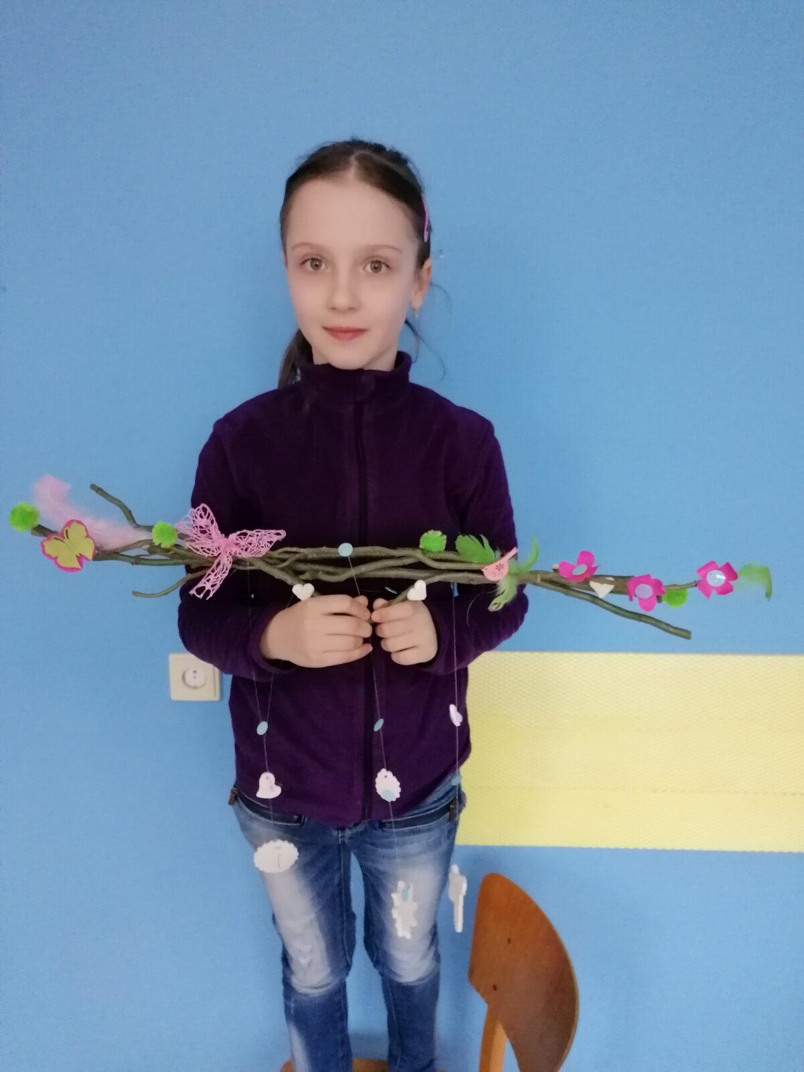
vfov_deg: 65.3
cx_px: 402
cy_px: 536
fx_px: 836
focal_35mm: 27
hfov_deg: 51.4
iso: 500
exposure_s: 1/100
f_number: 1.8
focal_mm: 4.75
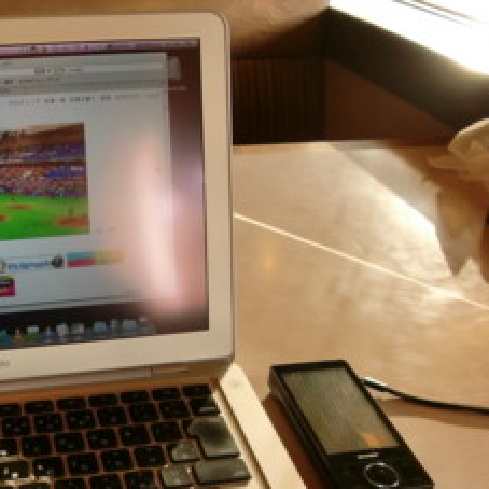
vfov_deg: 34.2
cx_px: 75
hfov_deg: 33.3
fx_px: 783
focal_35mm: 49
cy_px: 340
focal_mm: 4.65
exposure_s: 1/100
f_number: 2.6
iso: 100
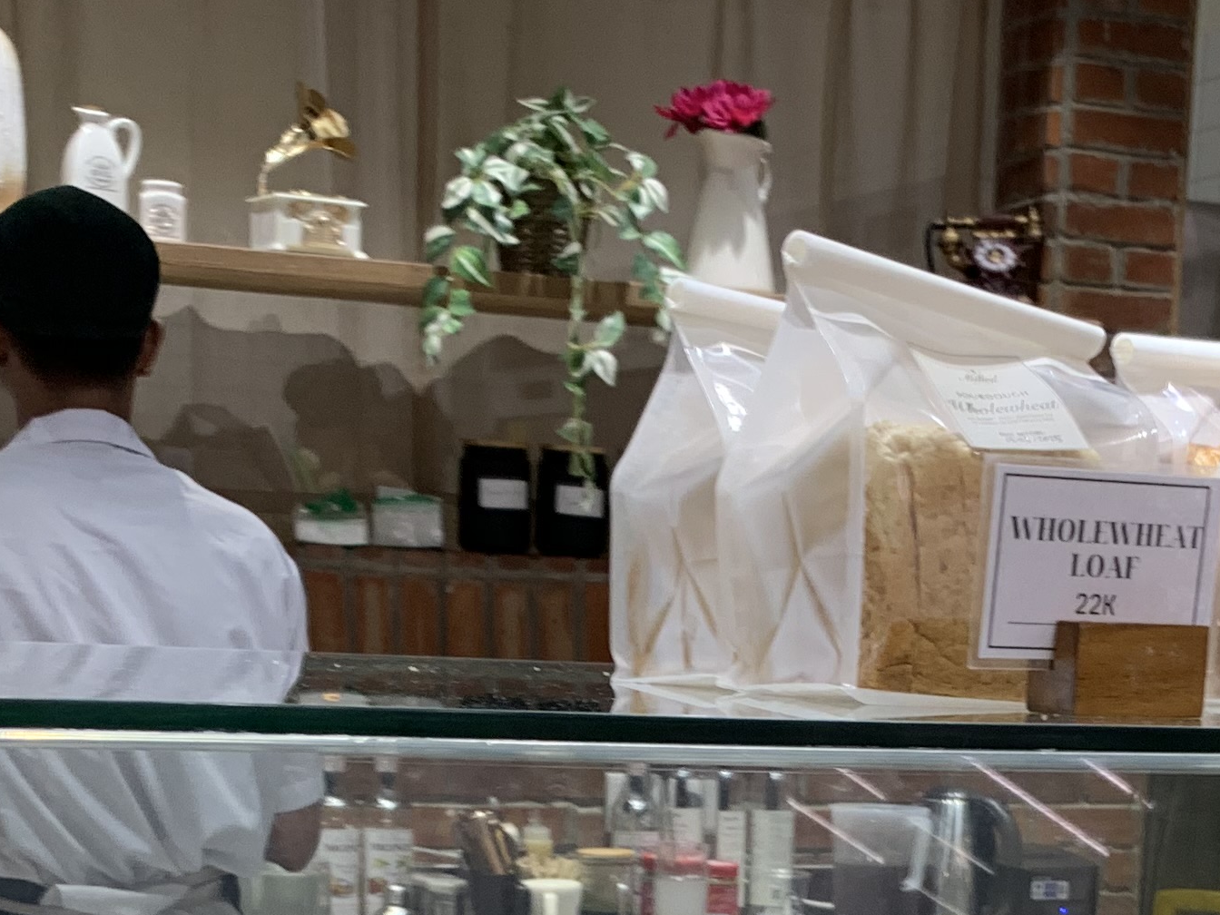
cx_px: 862
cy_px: 1263
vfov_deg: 17.5
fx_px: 2749
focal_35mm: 78
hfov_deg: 24.8
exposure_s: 1/50
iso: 50
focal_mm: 4.25
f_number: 1.8
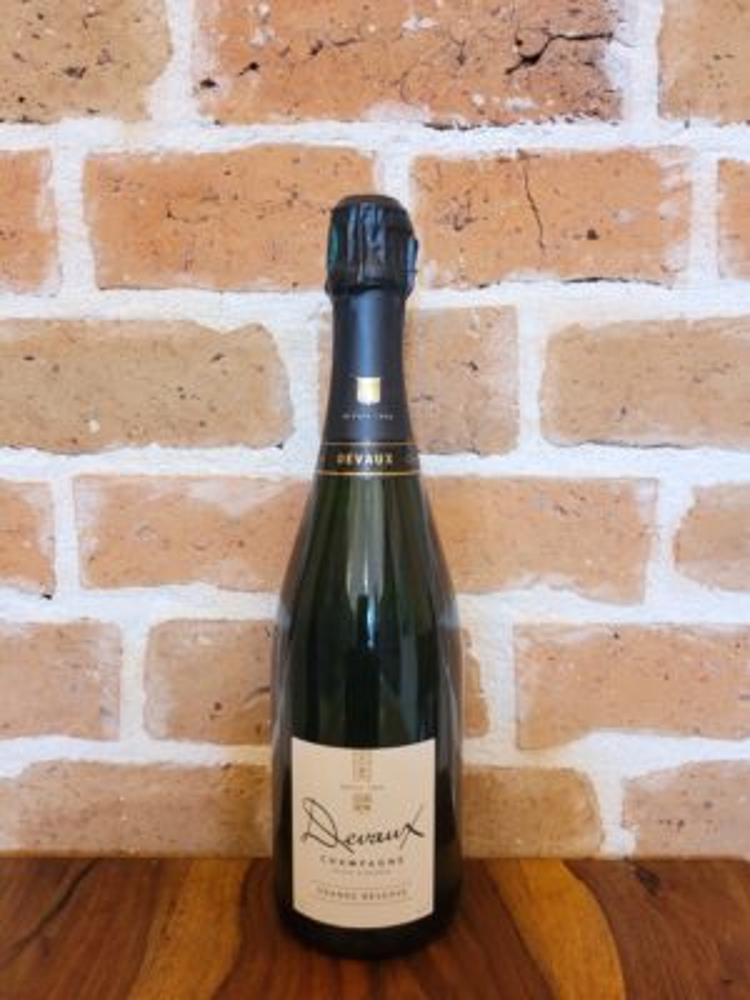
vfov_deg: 67.3
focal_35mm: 26
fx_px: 751
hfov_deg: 53.1
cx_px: 375
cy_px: 500
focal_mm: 5.4
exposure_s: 1/50
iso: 400
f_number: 1.8
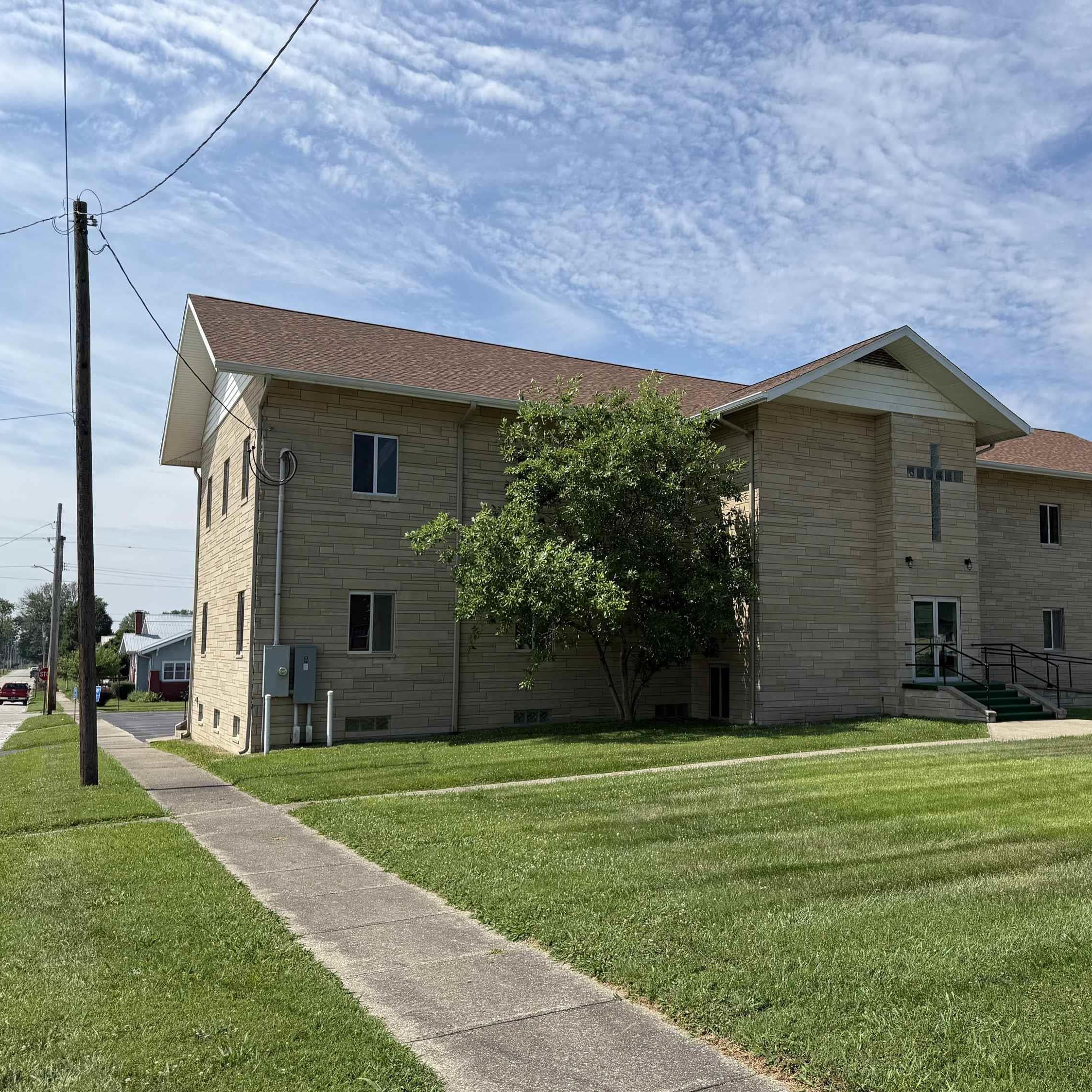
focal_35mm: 29
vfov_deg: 55.6
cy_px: 552
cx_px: 718
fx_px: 1035
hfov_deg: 54.6
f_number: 1.78
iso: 80
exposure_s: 1/5319
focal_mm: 6.76
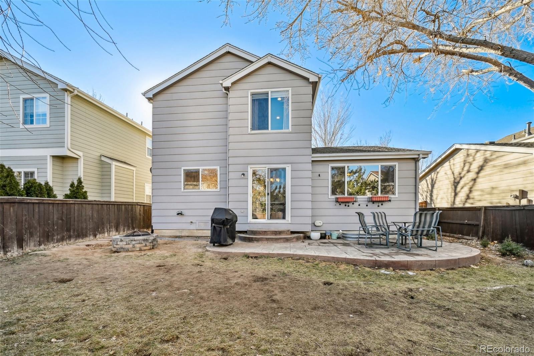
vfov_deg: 81.2
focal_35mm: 14
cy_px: 178
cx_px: 267
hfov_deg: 104.3
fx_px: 208
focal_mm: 14
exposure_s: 1/100
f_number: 10
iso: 400
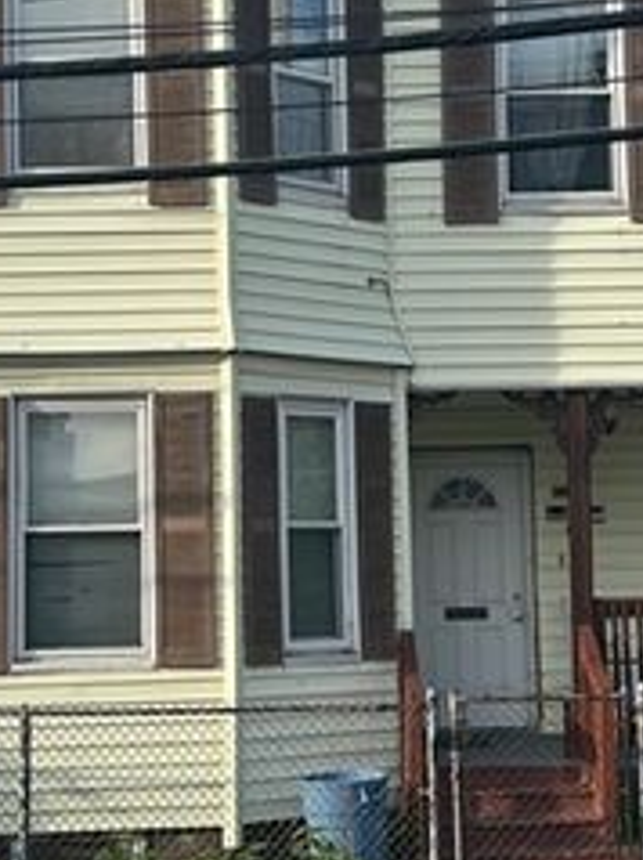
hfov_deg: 20.1
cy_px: 432
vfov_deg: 26.7
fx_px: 1811
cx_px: 332
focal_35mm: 73
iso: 50
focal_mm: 5.7
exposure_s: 1/1901
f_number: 1.5
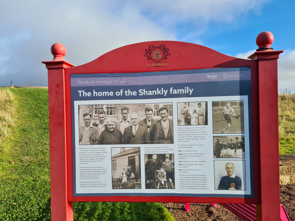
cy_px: 110
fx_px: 222
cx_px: 148
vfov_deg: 53.1
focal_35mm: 26
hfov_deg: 67.3
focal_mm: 5.4
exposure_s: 1/1472
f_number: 1.8
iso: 50
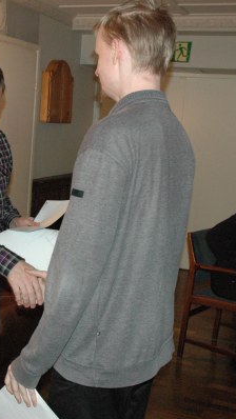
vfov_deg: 36.6
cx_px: 39
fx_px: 634
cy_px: 210
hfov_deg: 20.8
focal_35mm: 57
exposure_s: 1/60
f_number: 5
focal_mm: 24
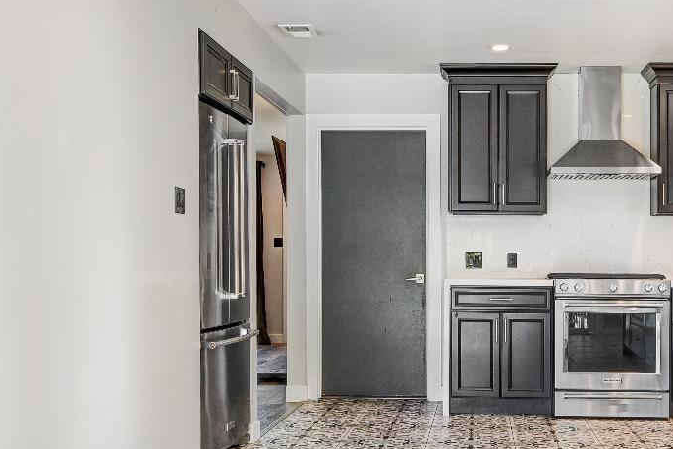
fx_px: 860
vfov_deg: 29.1
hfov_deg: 42.2
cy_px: 283
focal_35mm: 46
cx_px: 449
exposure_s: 1/50
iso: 100
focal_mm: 14
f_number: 3.5
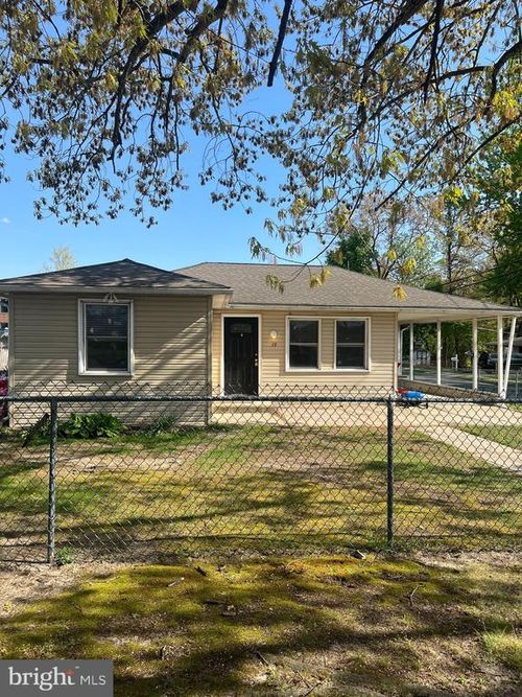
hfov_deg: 53.0
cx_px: 261
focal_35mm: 26
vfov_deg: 67.3
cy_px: 348
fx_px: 523
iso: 50
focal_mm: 5.1
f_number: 1.6
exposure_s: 1/1957
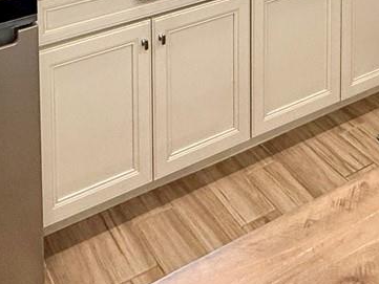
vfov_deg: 17.9
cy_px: -256
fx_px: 679
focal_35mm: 62
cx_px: 214
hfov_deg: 31.1
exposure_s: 1/120
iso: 125
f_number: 2.2
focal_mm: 2.22
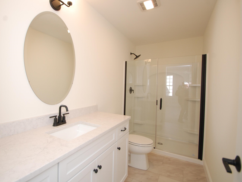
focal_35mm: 17
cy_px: 88
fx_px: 119
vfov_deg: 74.7
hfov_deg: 90.6
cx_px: 106
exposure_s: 1/80
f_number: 4.5
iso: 400
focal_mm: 10
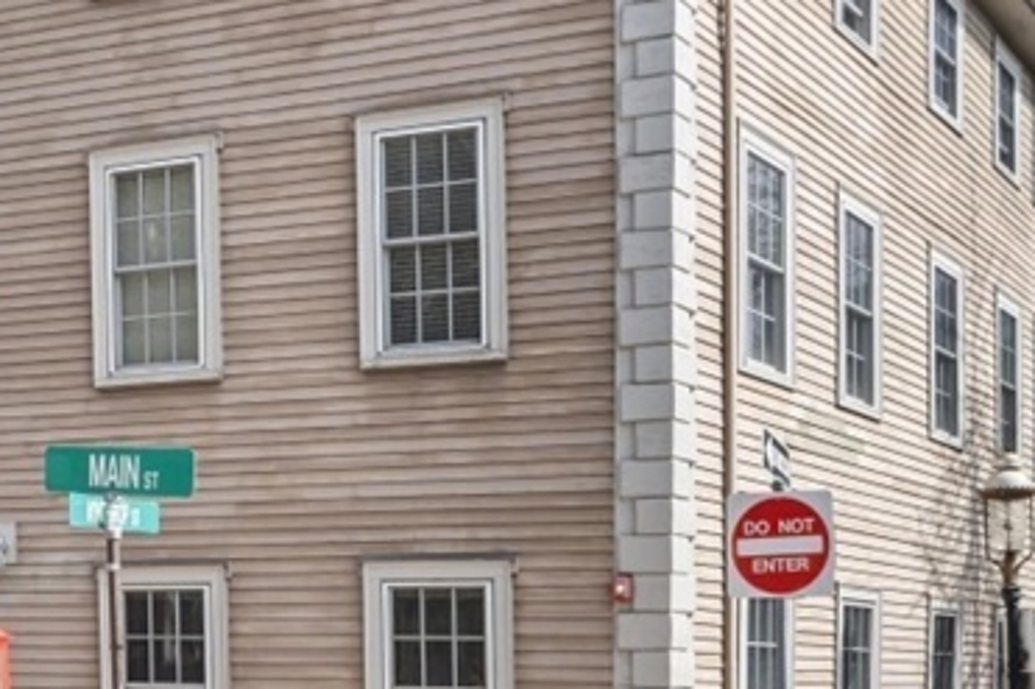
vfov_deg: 23.3
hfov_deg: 33.7
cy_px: 303
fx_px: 1667
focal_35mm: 58
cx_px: 248
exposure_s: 1/400
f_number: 7.1
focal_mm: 14
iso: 200
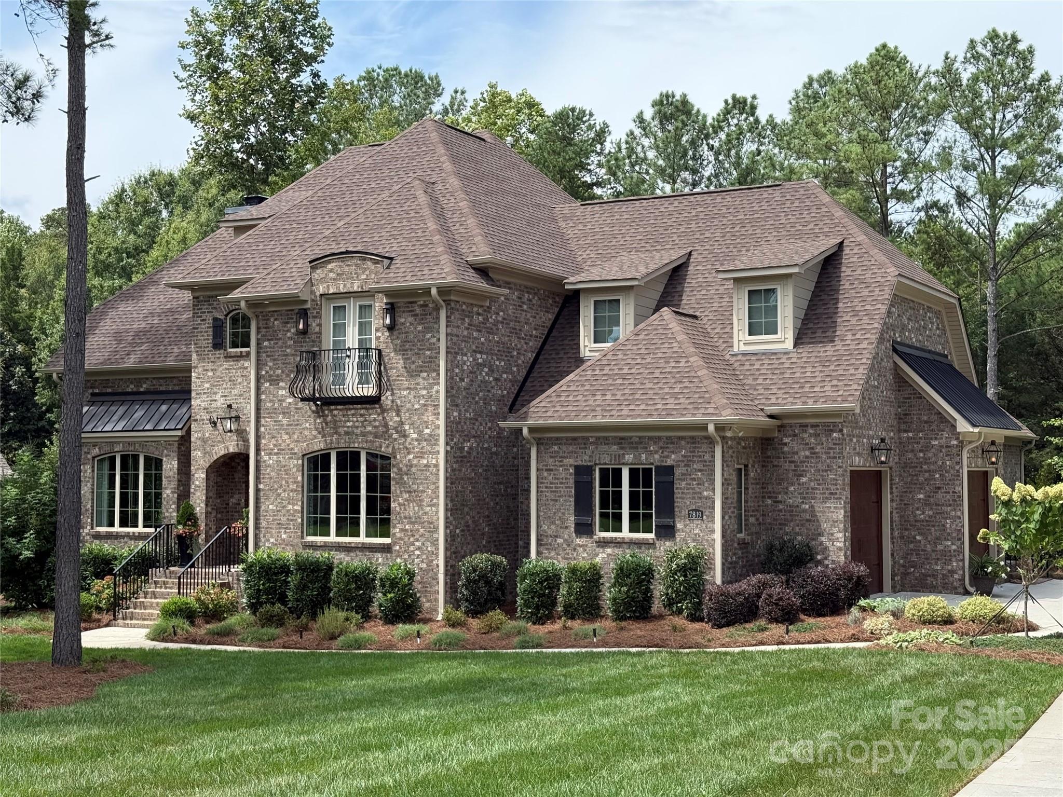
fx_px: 1474
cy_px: 398
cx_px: 532
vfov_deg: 30.3
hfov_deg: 39.7
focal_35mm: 48
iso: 100
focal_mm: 6.76
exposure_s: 1/2667
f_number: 1.78
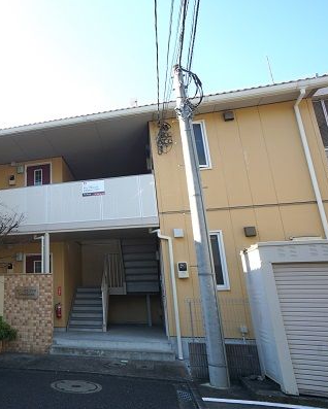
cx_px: 40
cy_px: 204
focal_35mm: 34
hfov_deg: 40.5
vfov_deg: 52.8
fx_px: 412
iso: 250
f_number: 10
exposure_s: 1/125
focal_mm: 16
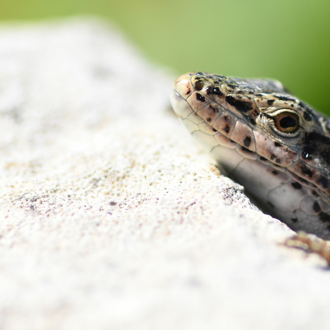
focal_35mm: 267
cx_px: 288
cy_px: 137
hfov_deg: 6.5
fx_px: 2880
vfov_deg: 6.6
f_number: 4.8
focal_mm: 100
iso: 1000
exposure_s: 1/8000
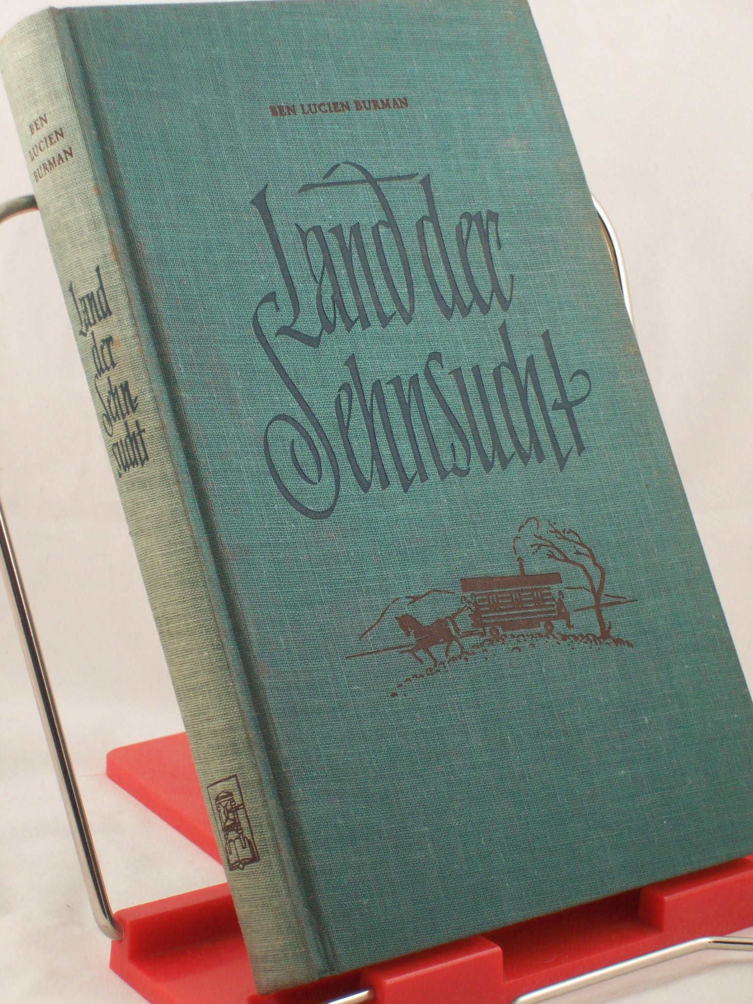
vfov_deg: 19.3
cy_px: 502
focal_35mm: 102
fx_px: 2958
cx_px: 376
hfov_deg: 14.5
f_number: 4.6
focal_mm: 16.8
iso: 160
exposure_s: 1/60
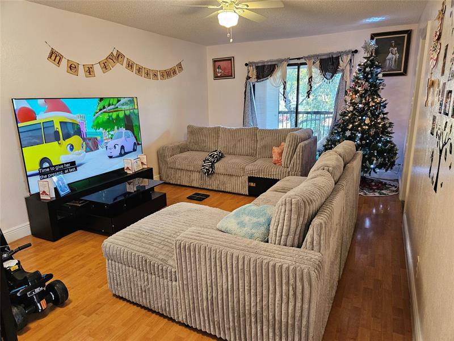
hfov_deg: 73.9
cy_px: 170
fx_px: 302
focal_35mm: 23
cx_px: 227
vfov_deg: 58.9
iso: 640
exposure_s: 1/120
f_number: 1.8
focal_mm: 5.4
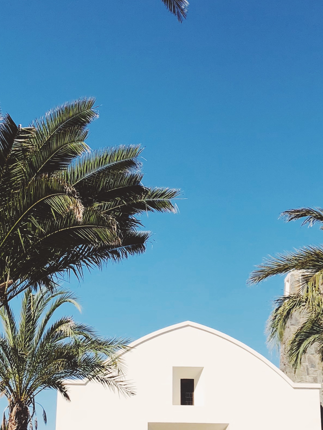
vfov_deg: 27.4
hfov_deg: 20.7
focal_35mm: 71
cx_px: 155
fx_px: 883
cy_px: 202
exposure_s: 1/2404
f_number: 1.8
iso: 20
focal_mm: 3.99
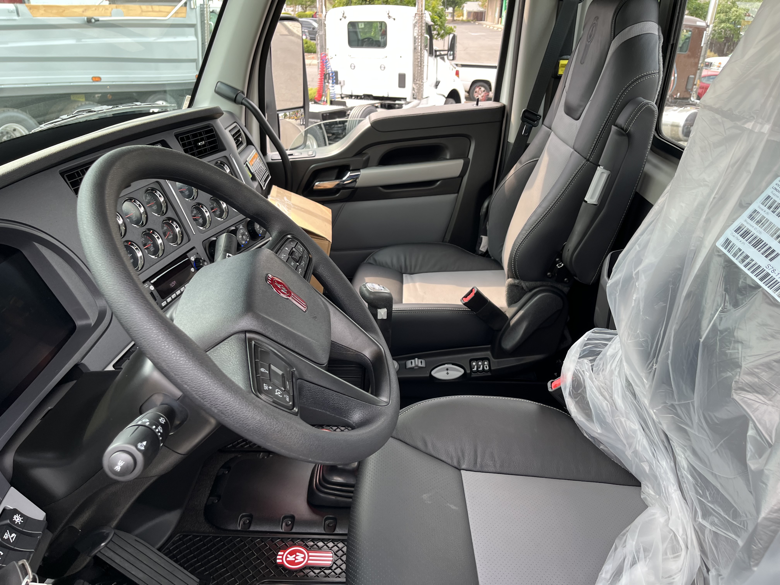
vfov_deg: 53.1
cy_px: 292
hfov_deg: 67.3
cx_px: 390
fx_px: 586
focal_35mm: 26
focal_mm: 5.1
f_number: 1.6
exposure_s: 1/122
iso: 40
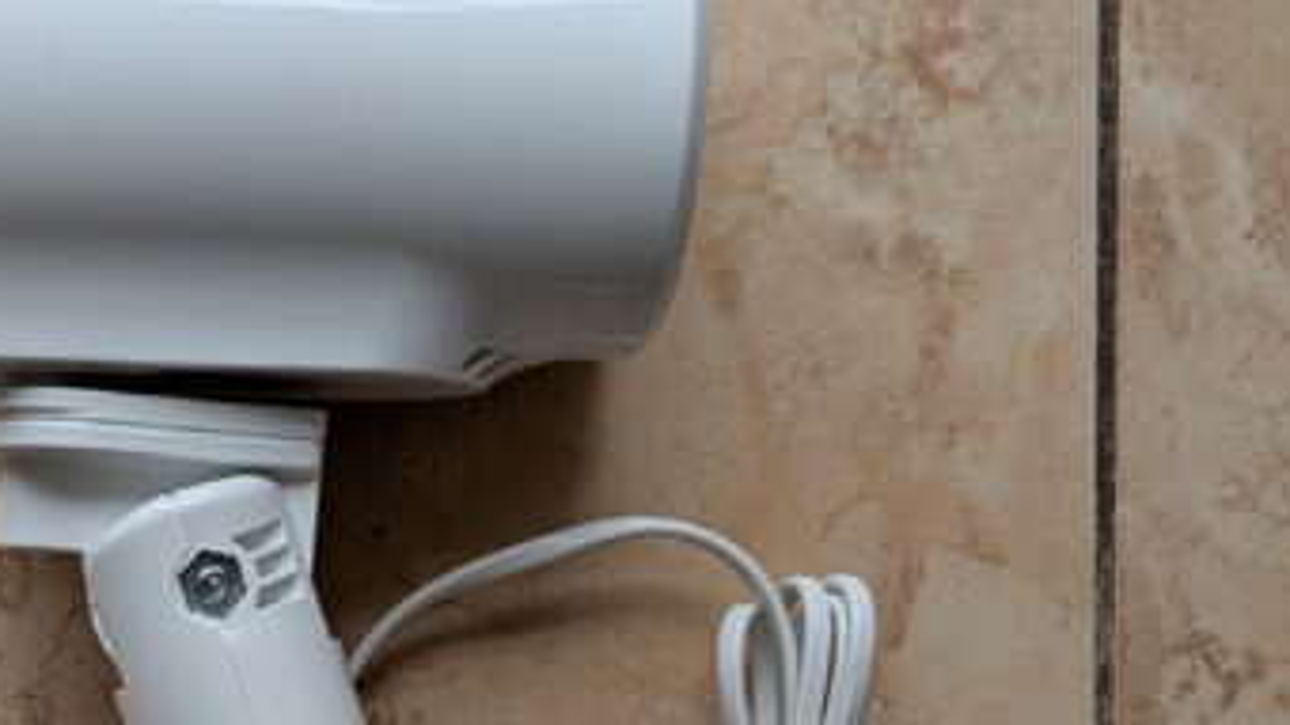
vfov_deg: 14.1
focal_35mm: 82
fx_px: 2804
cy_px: 939
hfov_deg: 25.5
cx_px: 281
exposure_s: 1/294
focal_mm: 5.43
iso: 37
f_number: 1.89
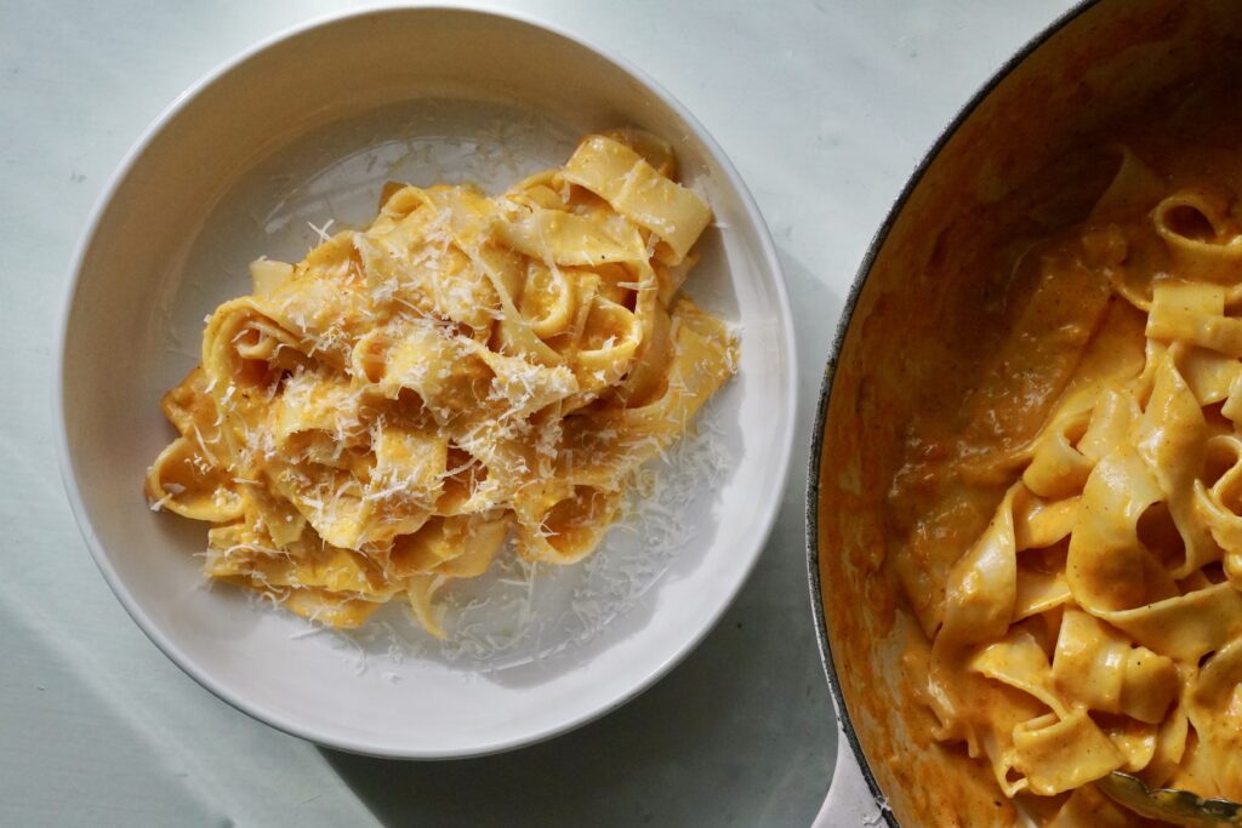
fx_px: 1760
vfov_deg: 26.5
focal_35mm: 51
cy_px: 414
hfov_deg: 38.9
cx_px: 621
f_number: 7.1
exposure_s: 1/4000
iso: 2500
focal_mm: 34
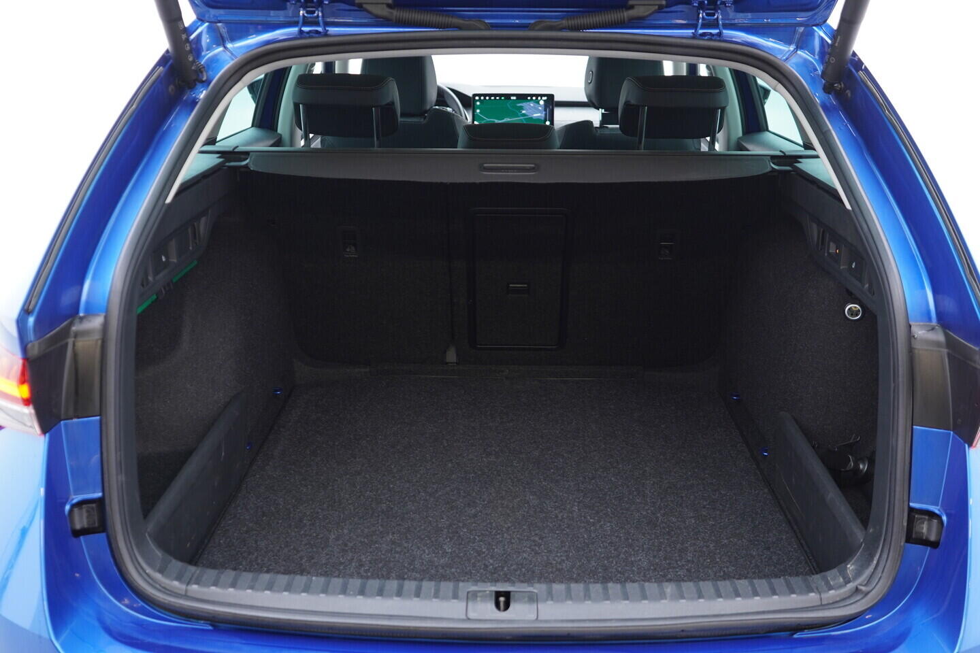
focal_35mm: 36
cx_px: 490
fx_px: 980
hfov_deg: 53.1
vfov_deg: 36.9
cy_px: 326
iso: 320
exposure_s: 1/40
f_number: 2.8
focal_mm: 24
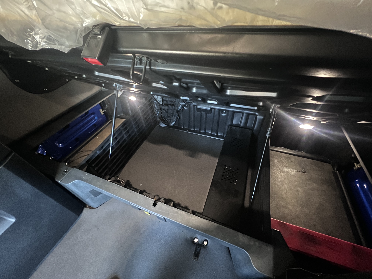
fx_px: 140
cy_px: 140
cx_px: 186
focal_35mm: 13
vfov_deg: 89.9
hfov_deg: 106.2
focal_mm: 1.57
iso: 500
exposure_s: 1/11
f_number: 1.8
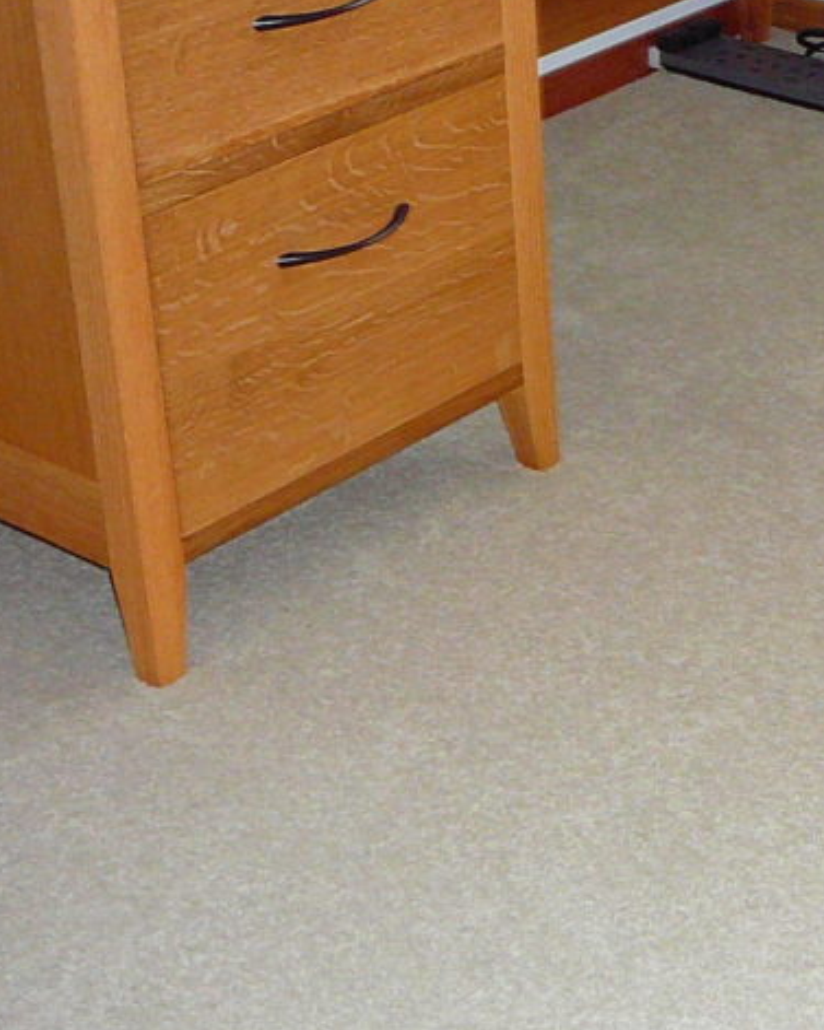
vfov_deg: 21.9
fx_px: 2651
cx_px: 1016
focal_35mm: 87
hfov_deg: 16.8
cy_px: 326
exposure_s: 1/30
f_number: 2.8
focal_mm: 5.2
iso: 200
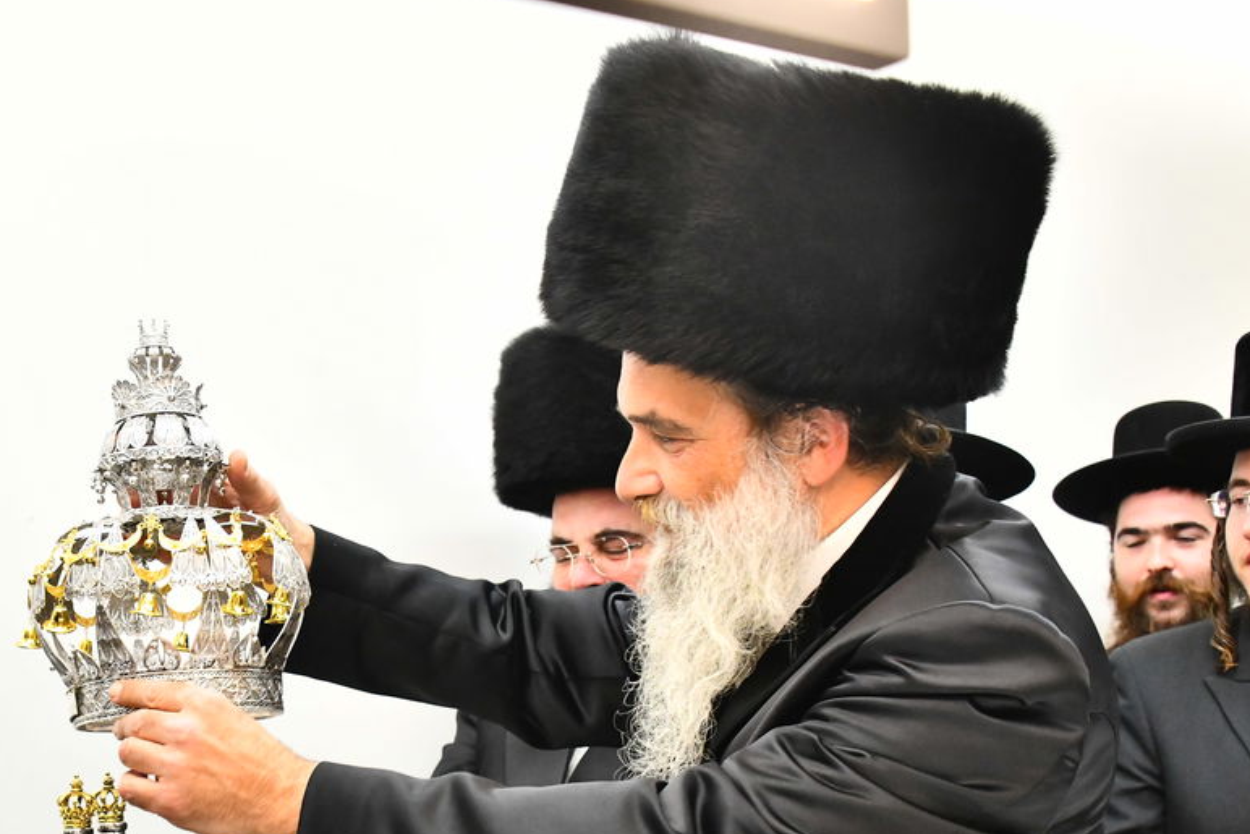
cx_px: 351
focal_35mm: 58
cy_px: 744
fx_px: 2014
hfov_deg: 33.9
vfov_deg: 22.8
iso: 3200
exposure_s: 1/200
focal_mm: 32
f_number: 5.6
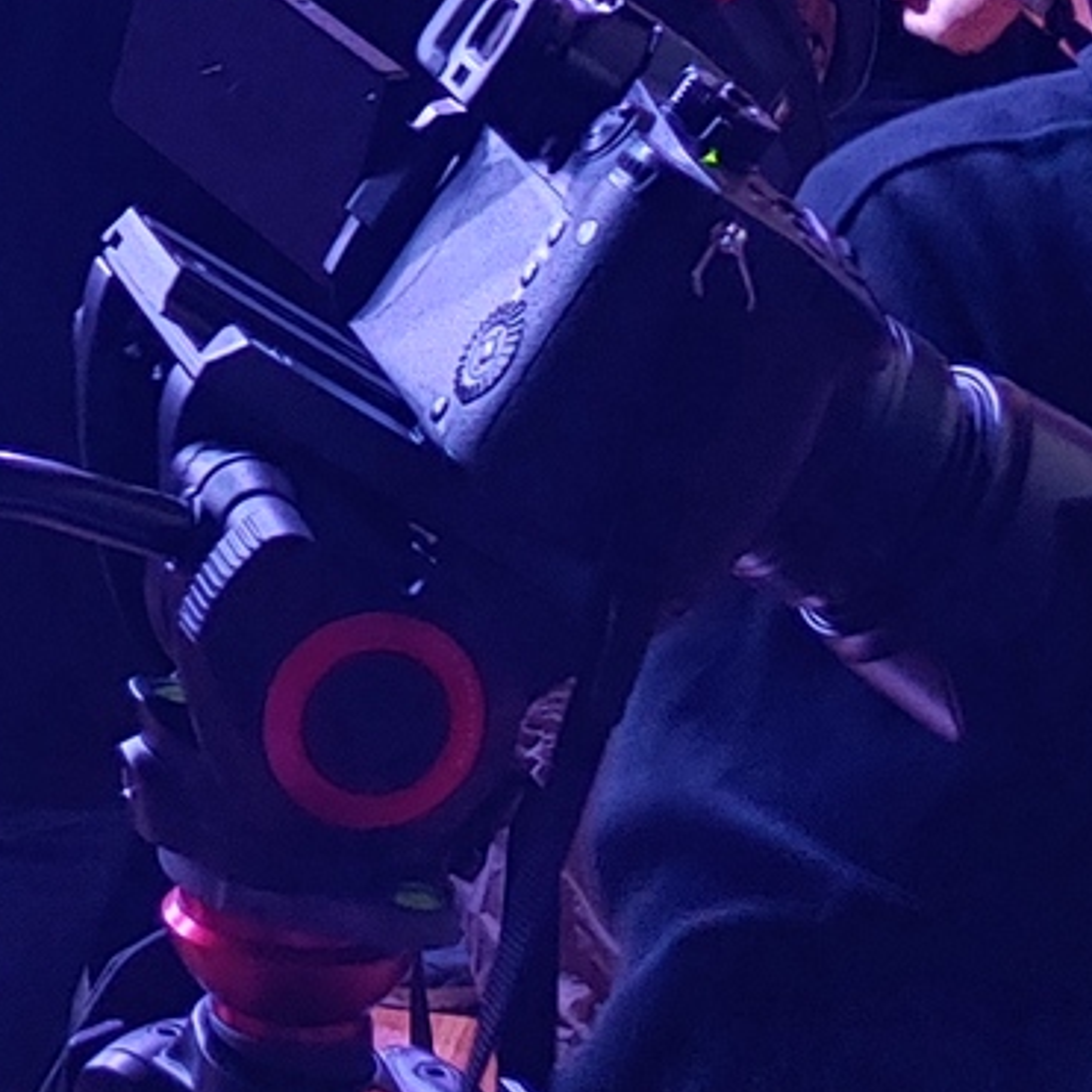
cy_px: -845
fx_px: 6531
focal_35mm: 183
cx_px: -703
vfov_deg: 9.1
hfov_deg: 9.2
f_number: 1.5
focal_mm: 4.23
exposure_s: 1/30
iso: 200
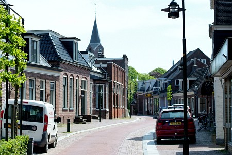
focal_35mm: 105
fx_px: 677
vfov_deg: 13.1
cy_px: 78
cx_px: 116
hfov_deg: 19.4
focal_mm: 70
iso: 400
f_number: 6.7
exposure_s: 1/750
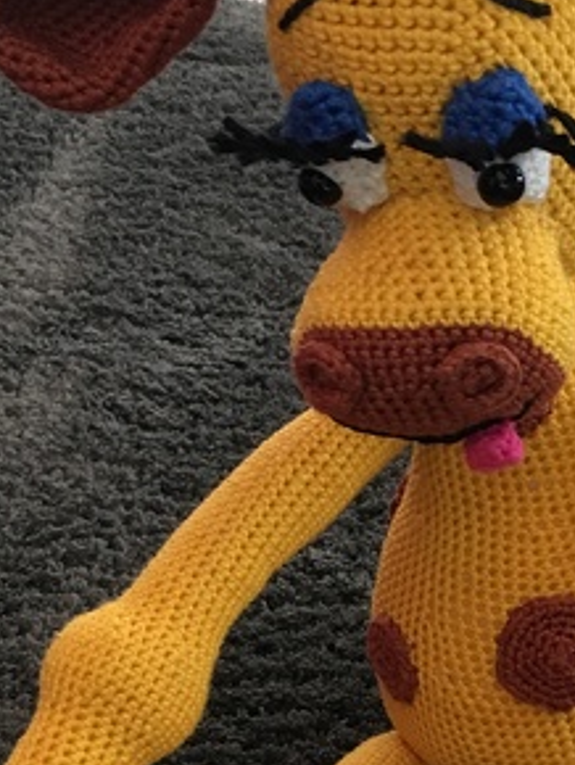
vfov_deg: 23.9
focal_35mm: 80
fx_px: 1769
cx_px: 549
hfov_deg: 18.1
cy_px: 657
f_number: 2.2
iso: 80
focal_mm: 4.15
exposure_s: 1/17
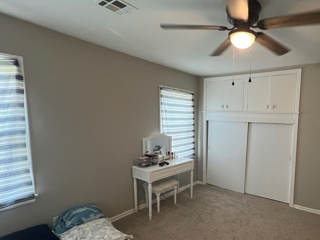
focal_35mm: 19
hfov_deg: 80.3
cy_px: 137
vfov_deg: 68.3
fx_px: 176
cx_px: 226
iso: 250
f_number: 1.8
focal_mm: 1.57
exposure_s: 1/60
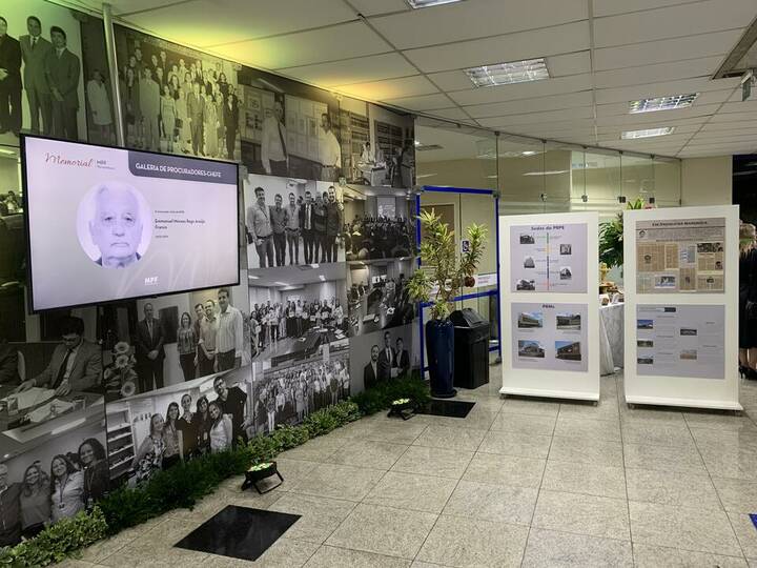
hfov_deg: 67.3
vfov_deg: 53.1
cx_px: 378
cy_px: 284
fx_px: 569
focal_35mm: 26
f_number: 1.8
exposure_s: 1/60
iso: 100
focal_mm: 4.25
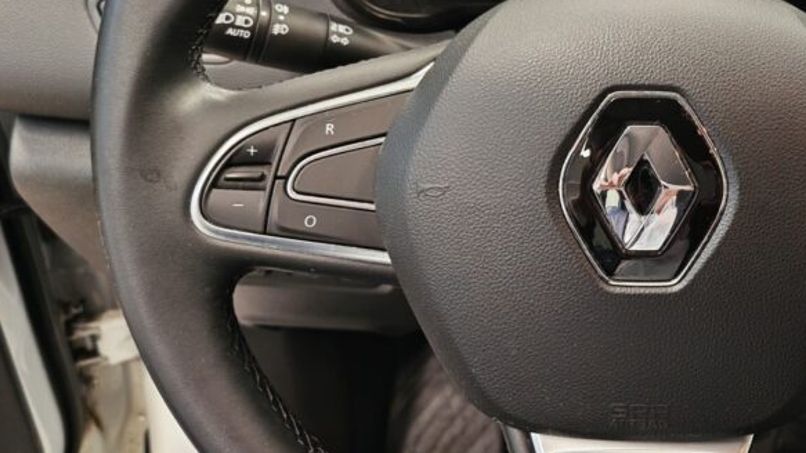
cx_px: 691
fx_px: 940
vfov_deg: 26.8
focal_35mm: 44
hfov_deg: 43.3
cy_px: 113
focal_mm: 5.4
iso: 250
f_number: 1.6
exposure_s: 1/50
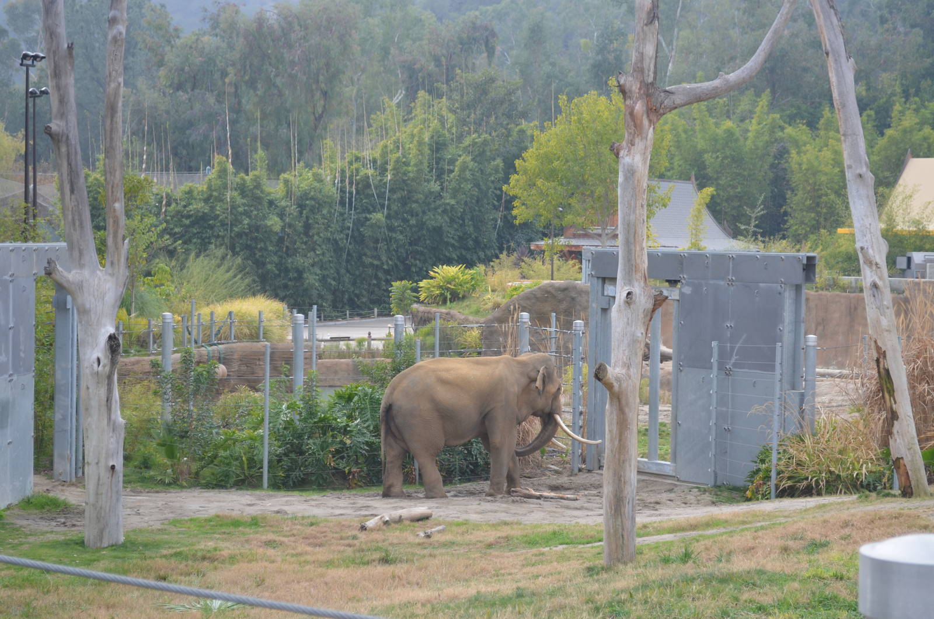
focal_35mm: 82
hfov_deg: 24.7
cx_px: 467
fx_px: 2136
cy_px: 310
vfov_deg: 16.5
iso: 200
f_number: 7.1
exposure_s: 1/200
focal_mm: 55
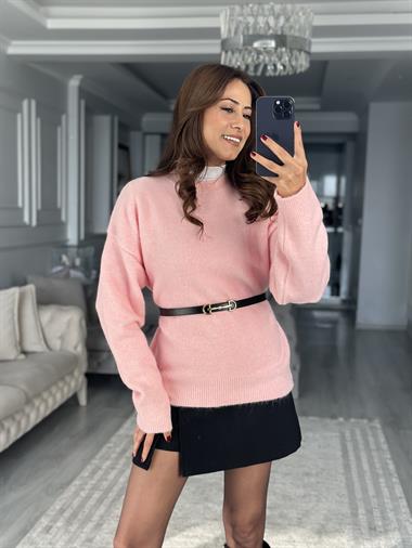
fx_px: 761
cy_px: 274
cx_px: 206
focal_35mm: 48
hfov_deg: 30.3
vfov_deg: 39.6
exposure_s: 1/332
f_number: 1.78
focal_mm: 6.86
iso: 80
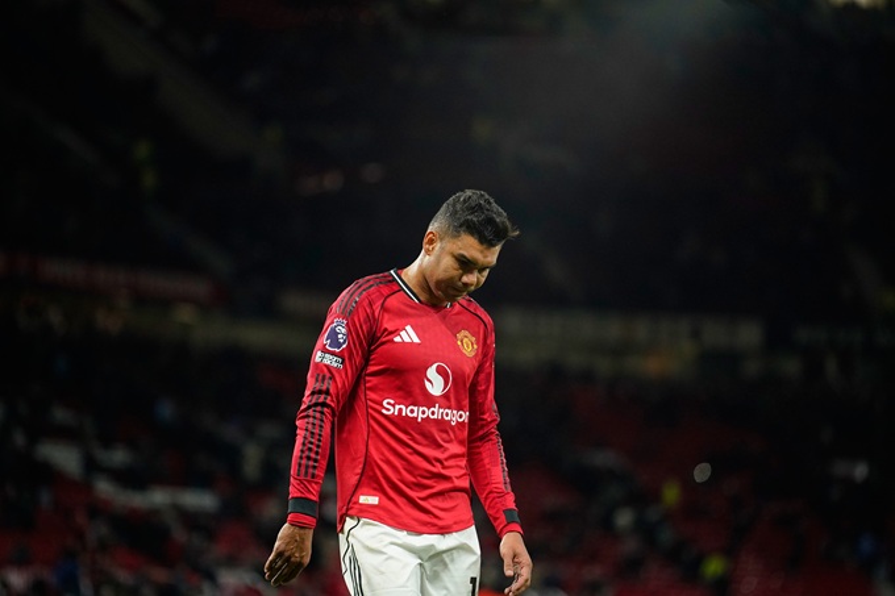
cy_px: 298
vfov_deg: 8.0
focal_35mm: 171
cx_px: 448
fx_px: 4250
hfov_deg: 12.0
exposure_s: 1/2000
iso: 2500
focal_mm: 171
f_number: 2.8
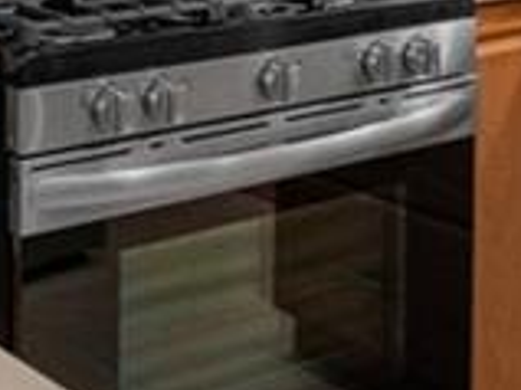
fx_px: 1489
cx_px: 275
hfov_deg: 19.8
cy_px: -256
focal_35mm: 99
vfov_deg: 13.7
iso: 400
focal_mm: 16
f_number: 8
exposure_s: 1/2
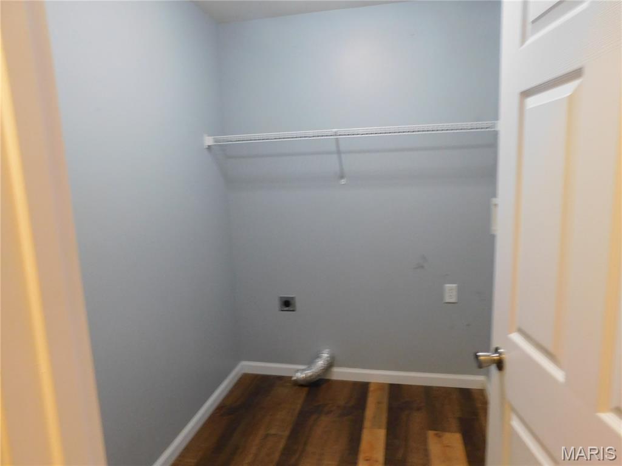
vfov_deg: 58.9
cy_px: 233
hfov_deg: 73.9
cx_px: 311
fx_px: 413
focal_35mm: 23
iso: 400
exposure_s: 1/30
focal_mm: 4
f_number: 3
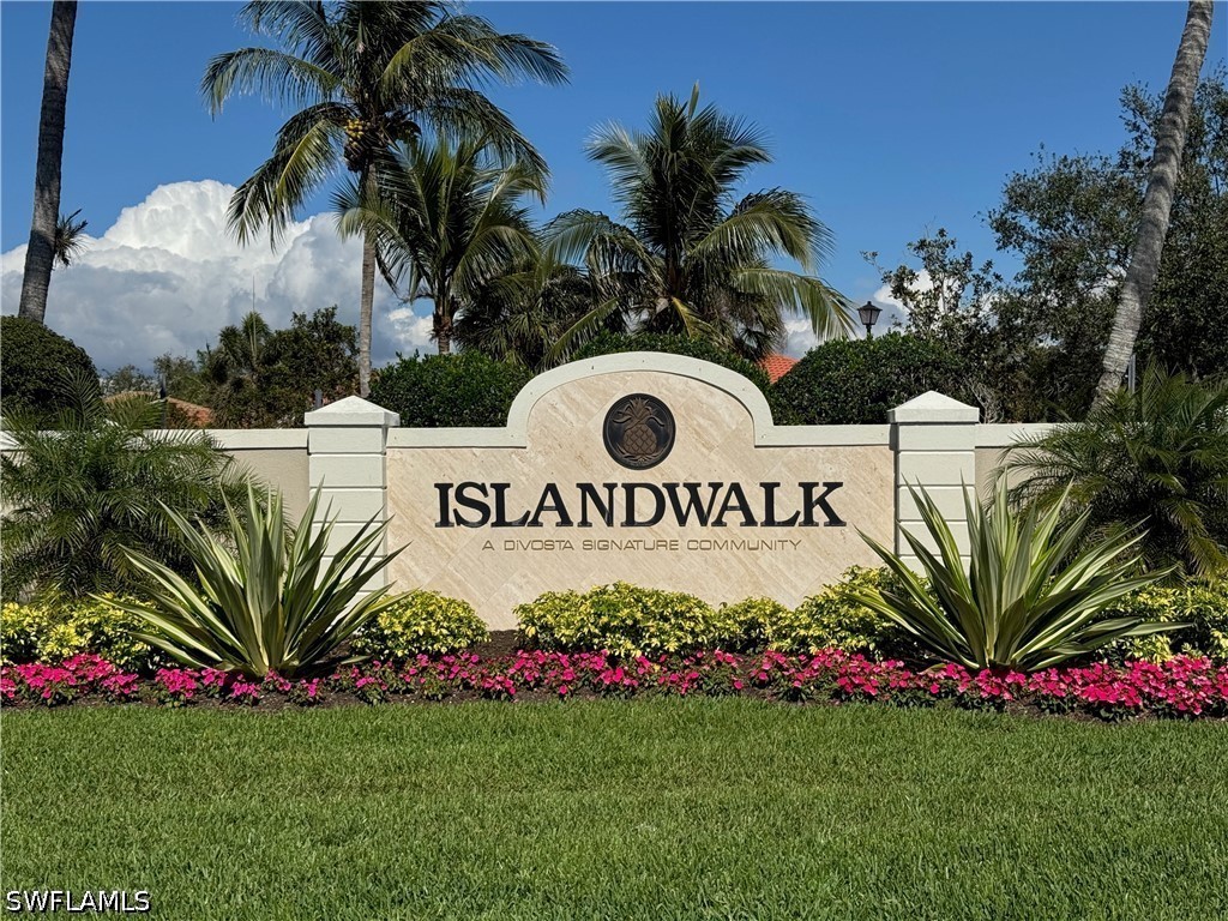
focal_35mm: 48
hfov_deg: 39.7
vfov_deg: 30.3
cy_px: 460
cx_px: 614
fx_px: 1703
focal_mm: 6.76
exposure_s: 1/9009
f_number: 1.78
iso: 64
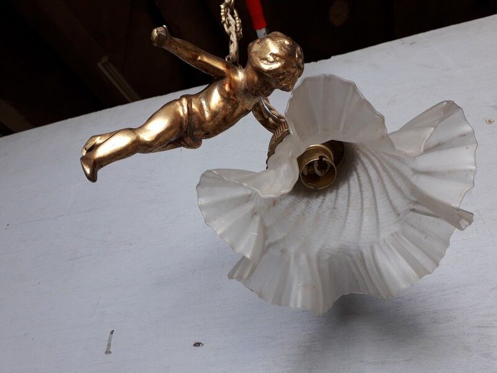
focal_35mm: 27
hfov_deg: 65.3
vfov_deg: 51.4
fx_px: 388
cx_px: 248
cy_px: 186
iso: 64
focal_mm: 3.6
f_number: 1.9
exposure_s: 1/100
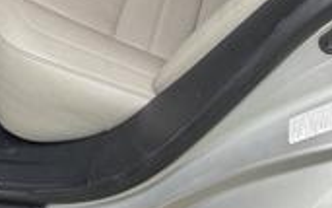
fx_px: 679
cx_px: 109
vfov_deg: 15.9
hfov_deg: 27.3
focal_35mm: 75
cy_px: -111
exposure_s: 1/60
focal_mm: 6.76
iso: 250
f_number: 1.78
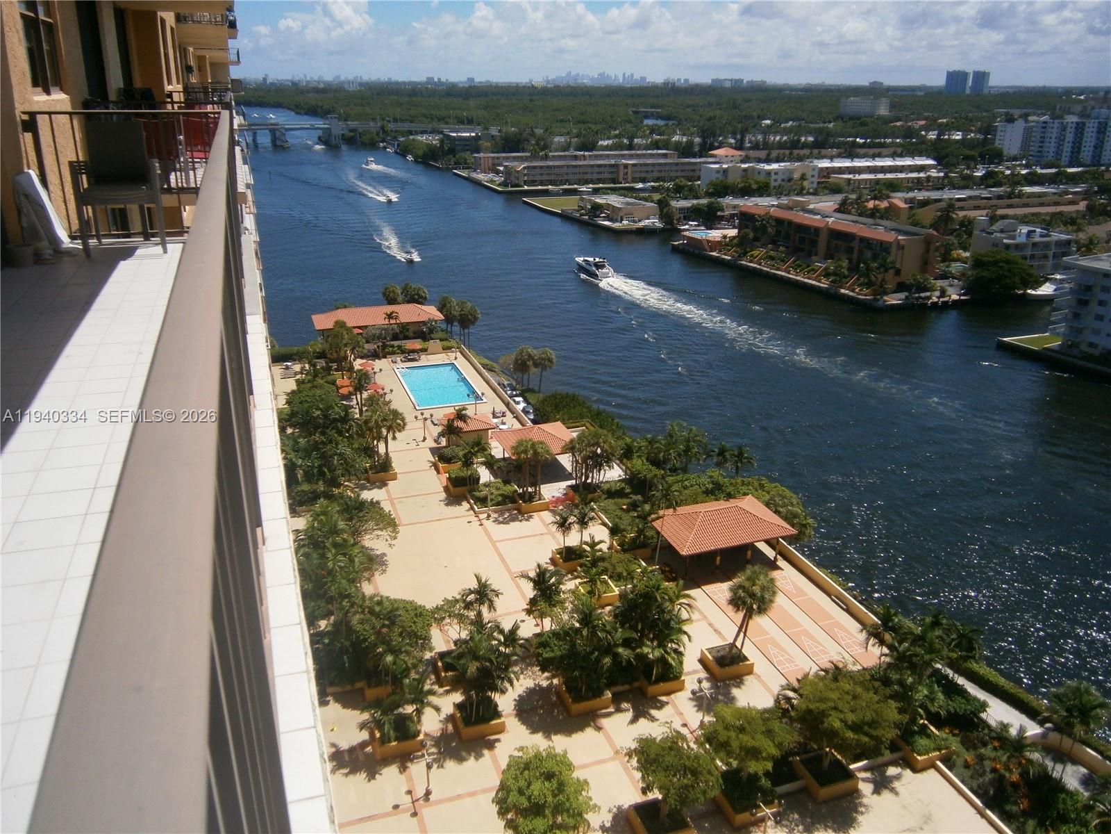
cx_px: 556
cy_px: 417
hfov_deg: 67.3
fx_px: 834
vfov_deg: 53.1
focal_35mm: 26
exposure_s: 1/2000
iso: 80
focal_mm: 4.7
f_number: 2.8
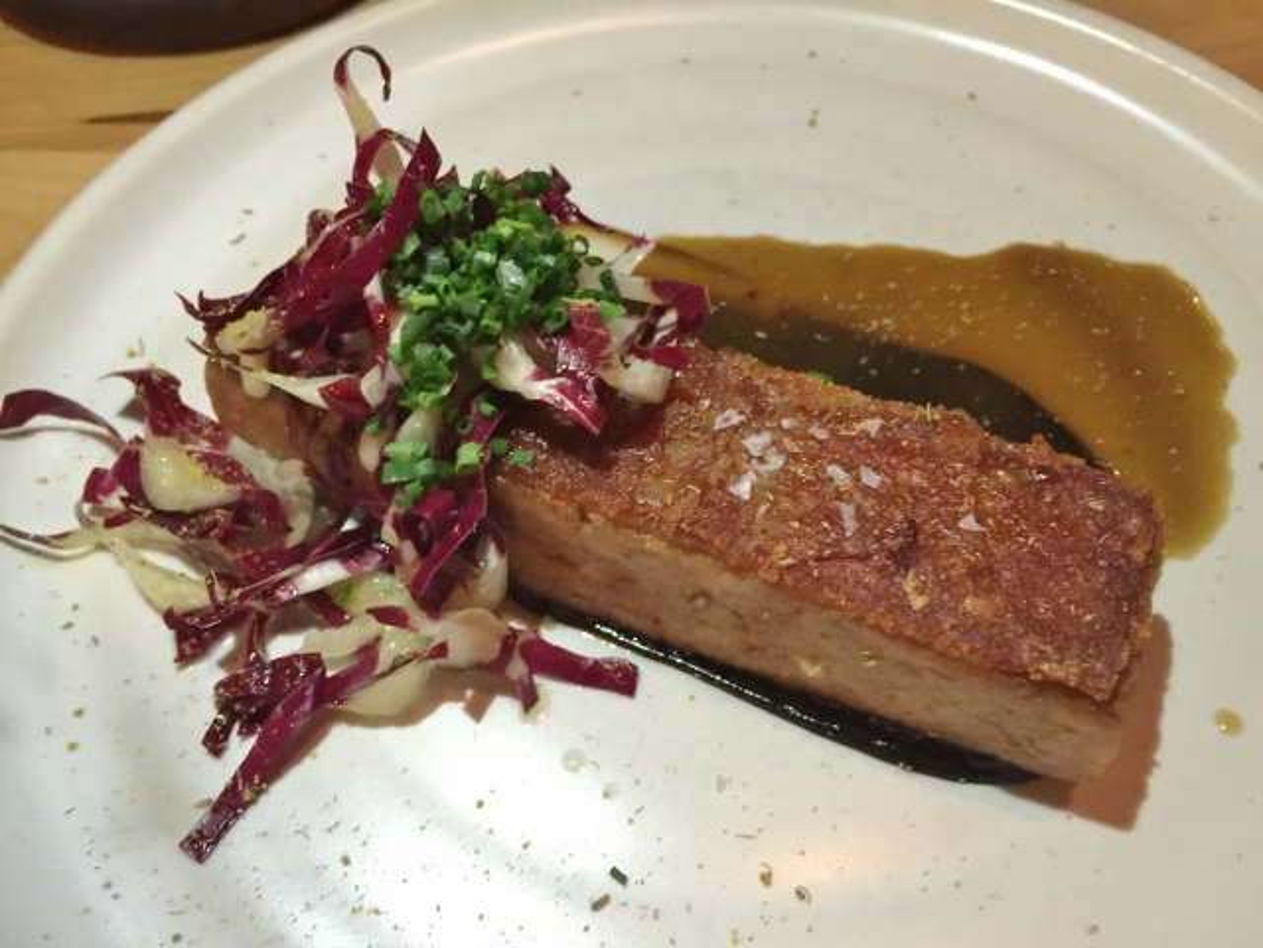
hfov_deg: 61.7
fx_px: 1058
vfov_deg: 48.2
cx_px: 632
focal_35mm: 29
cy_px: 474
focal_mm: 4.15
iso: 160
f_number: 2.2
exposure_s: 1/4
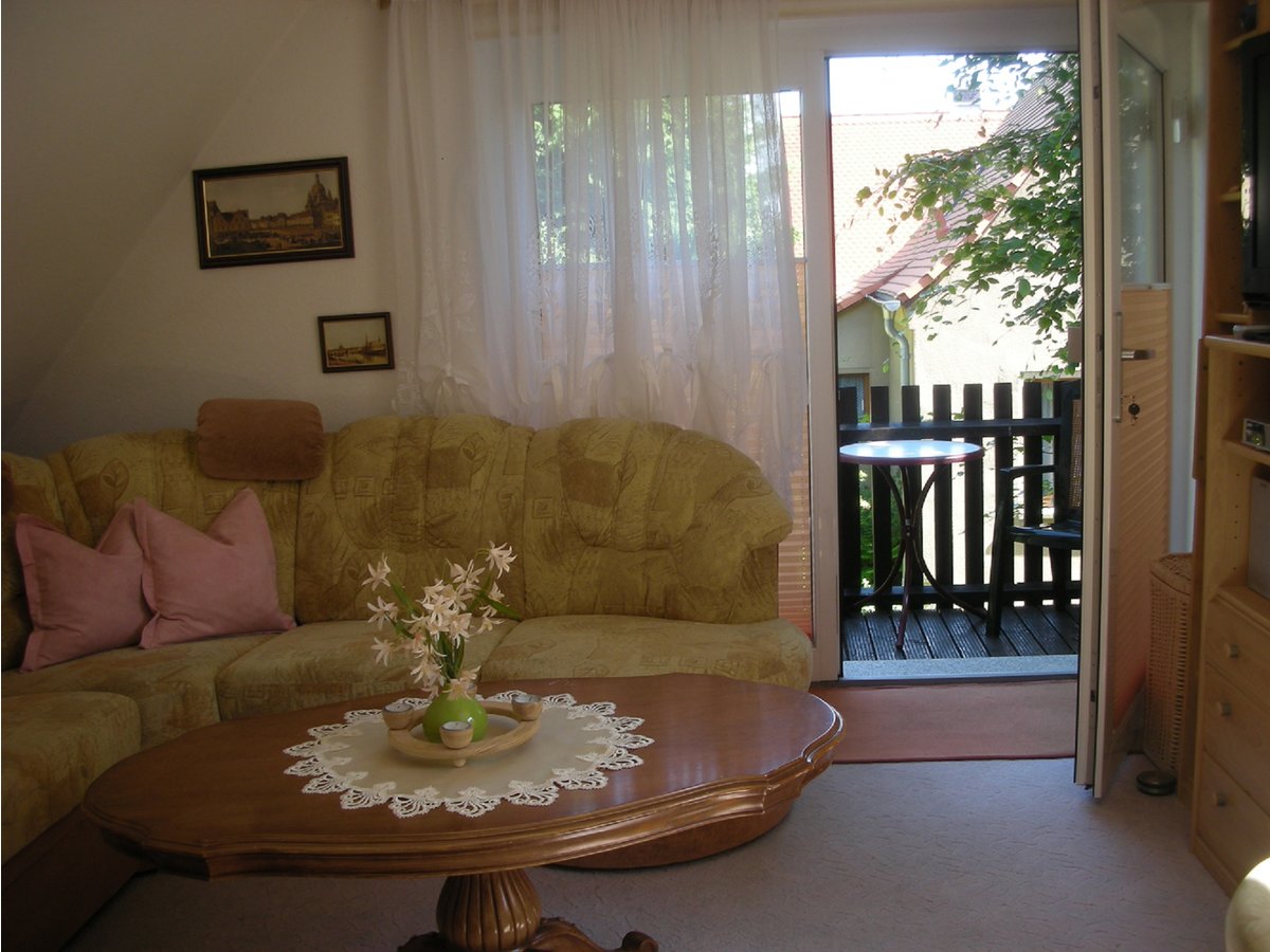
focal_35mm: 35
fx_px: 1284
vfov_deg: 40.7
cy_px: 476
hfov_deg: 52.6
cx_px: 635
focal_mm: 5.8
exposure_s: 1/46.7
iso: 50
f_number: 2.8
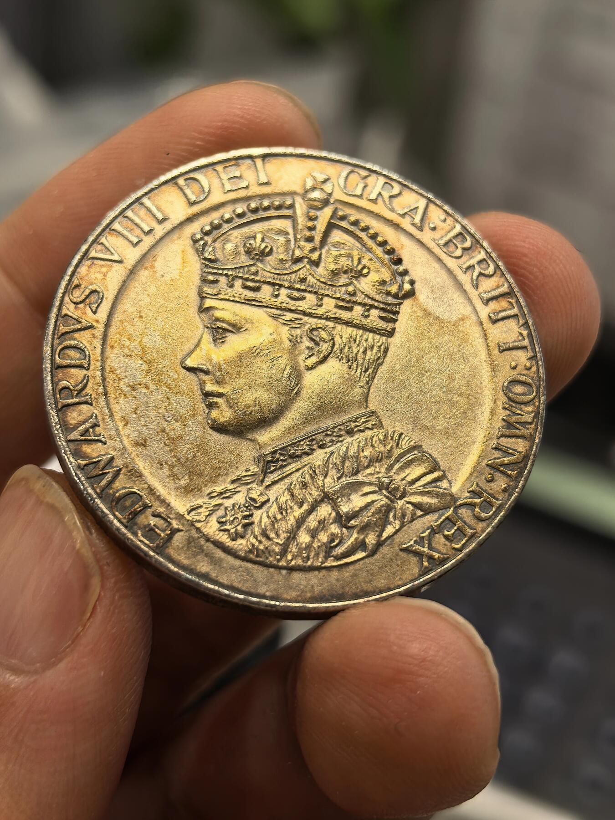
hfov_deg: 27.0
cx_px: 308
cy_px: 410
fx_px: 1279
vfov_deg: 35.5
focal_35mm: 54
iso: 100
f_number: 2
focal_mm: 6.98
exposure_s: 1/100
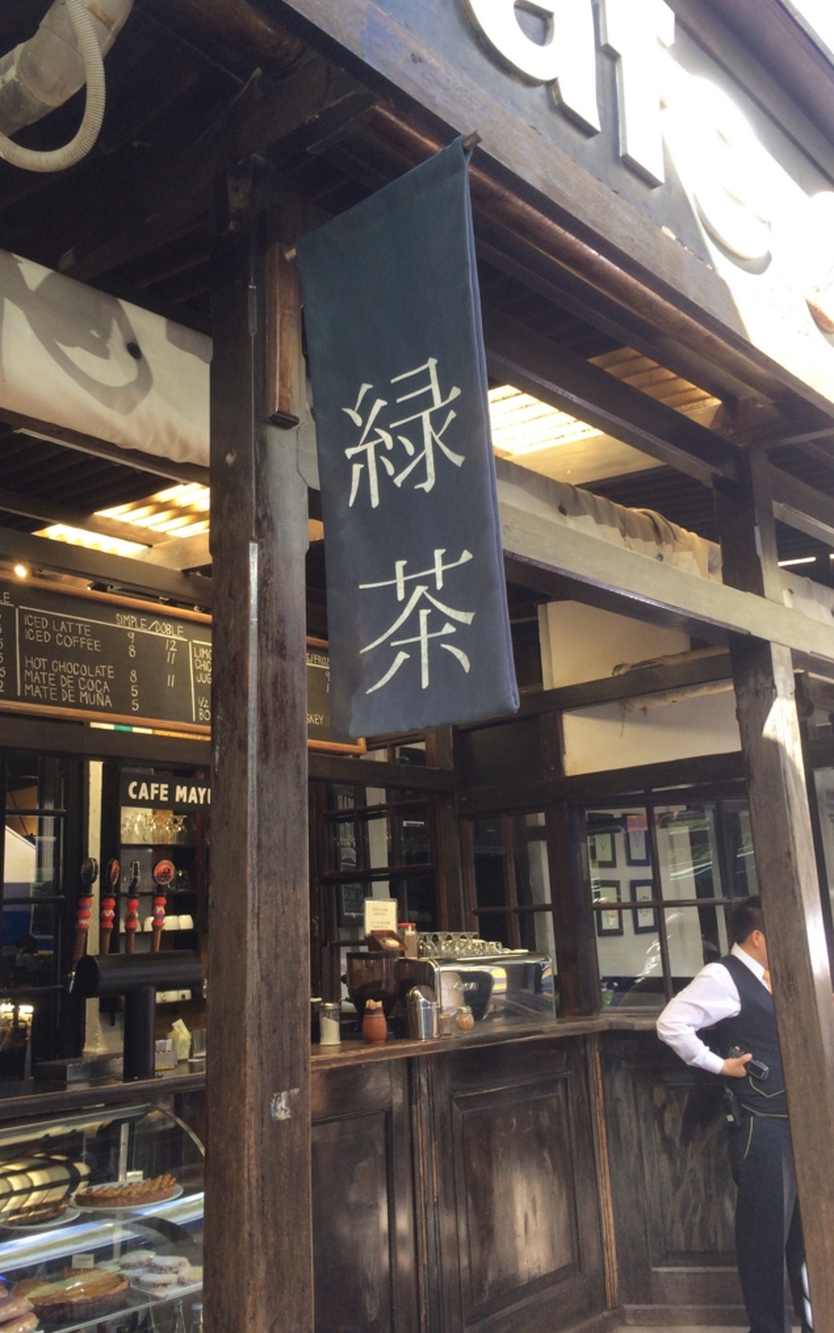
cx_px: 341
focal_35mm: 31
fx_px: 1127
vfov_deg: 61.2
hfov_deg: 40.5
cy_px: 662
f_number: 2.2
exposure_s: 1/120
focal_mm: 4.15
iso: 64
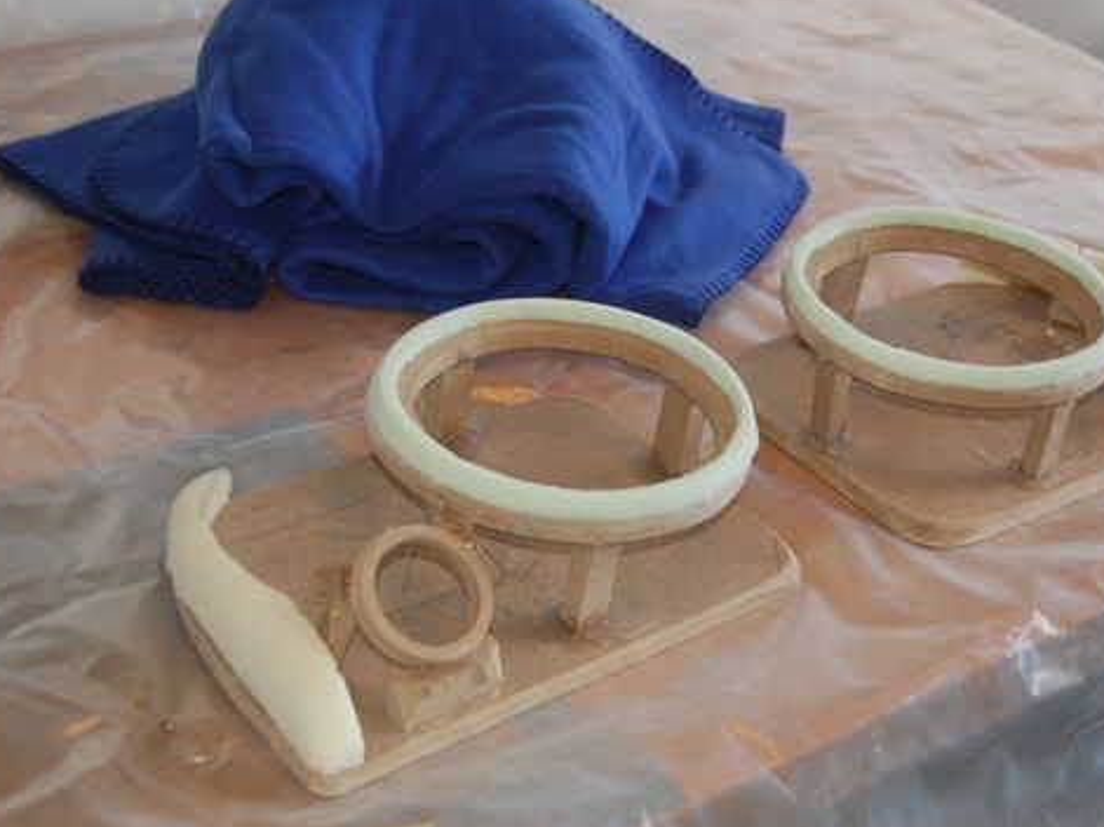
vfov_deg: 21.4
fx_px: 2188
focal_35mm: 69
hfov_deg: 28.3
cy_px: 404
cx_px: 571
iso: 400
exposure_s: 1/60
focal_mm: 35
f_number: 4.8
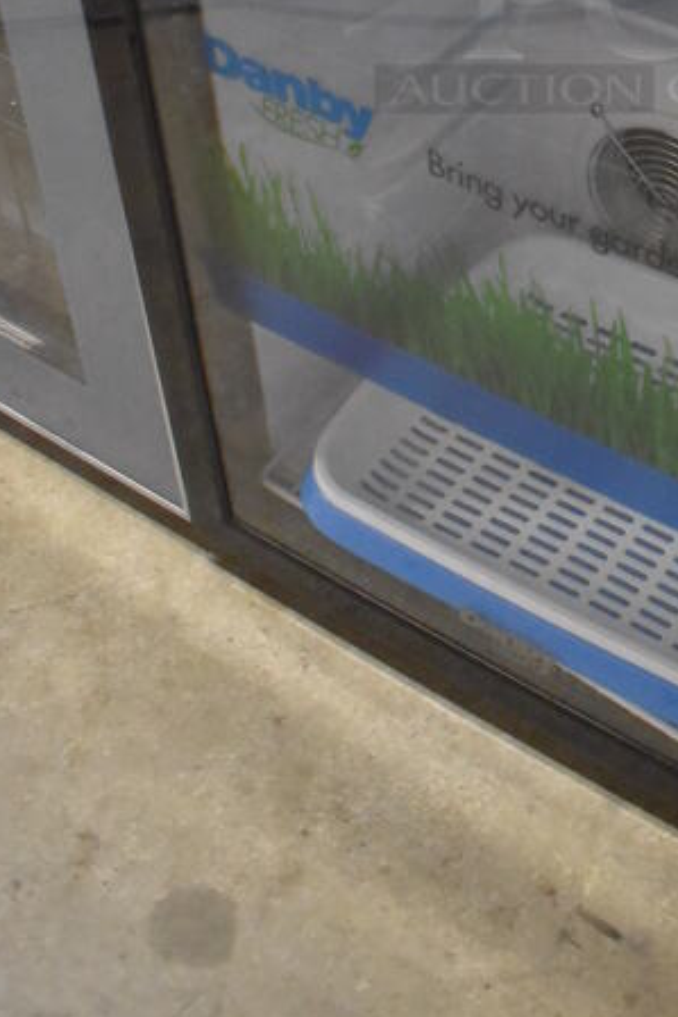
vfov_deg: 33.1
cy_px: -6
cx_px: 628
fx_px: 1552
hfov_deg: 23.9
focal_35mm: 55
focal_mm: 18
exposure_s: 1/125
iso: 6400
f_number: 3.5
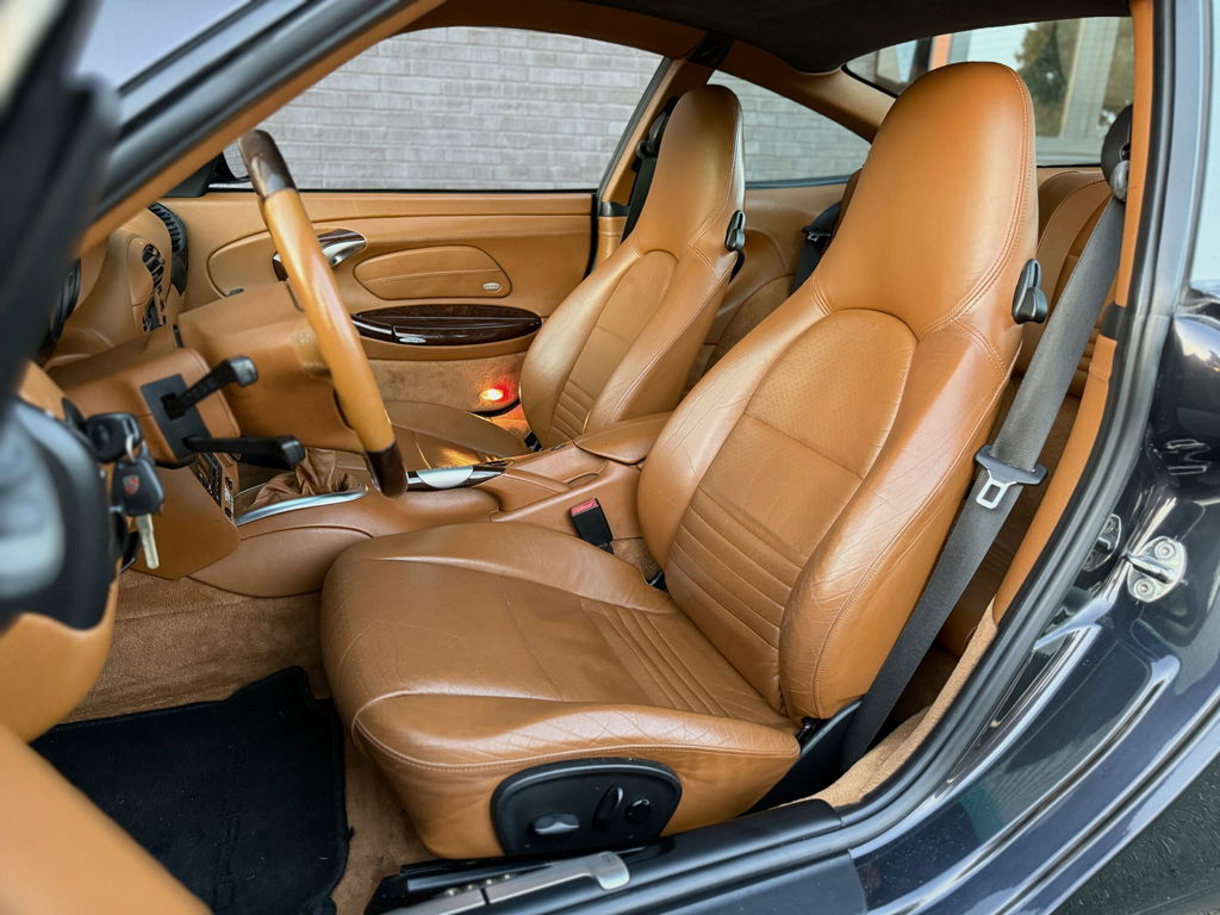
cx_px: 610
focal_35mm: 24
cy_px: 458
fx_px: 846
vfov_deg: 56.8
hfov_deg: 71.6
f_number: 1.78
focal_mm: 6.76
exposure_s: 1/60
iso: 800
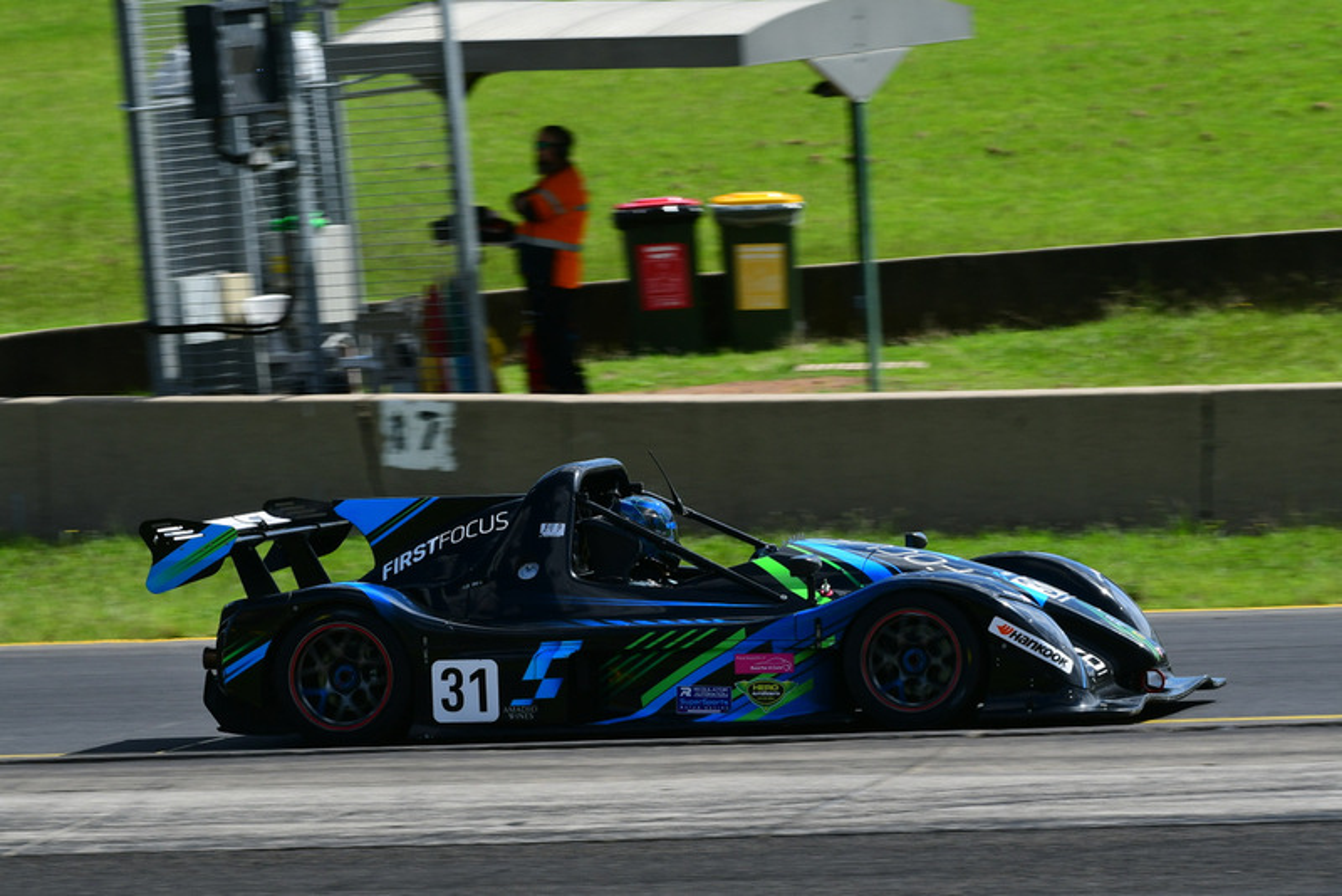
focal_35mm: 300
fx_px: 11187
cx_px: 671
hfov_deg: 6.9
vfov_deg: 4.6
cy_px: 448
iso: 400
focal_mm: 200
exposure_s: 1/640
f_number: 11
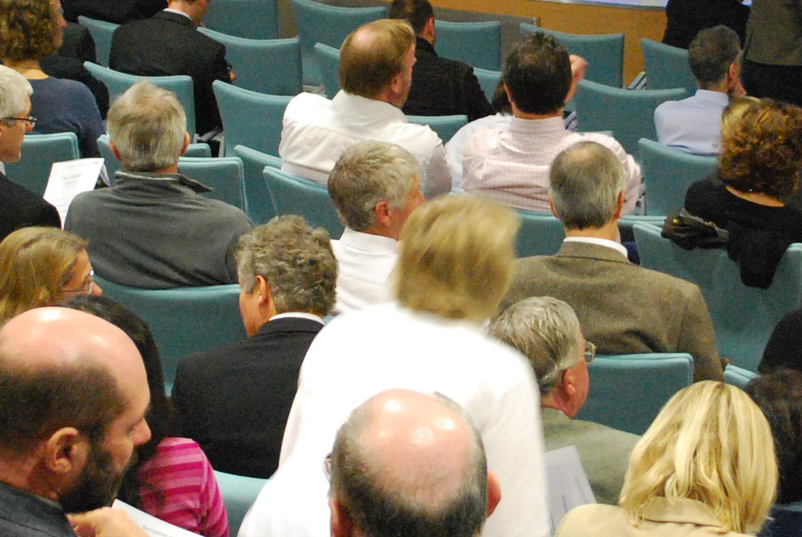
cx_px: 490
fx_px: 2386
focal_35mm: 107
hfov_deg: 19.1
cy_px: 99
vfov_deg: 12.8
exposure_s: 1/20
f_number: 4
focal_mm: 22
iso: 1600
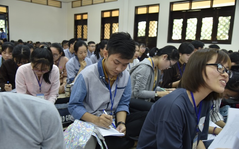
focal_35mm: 32
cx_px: 119
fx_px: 208
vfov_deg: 39.4
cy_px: 80
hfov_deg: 59.7
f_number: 4
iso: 800
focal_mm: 31
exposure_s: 1/40
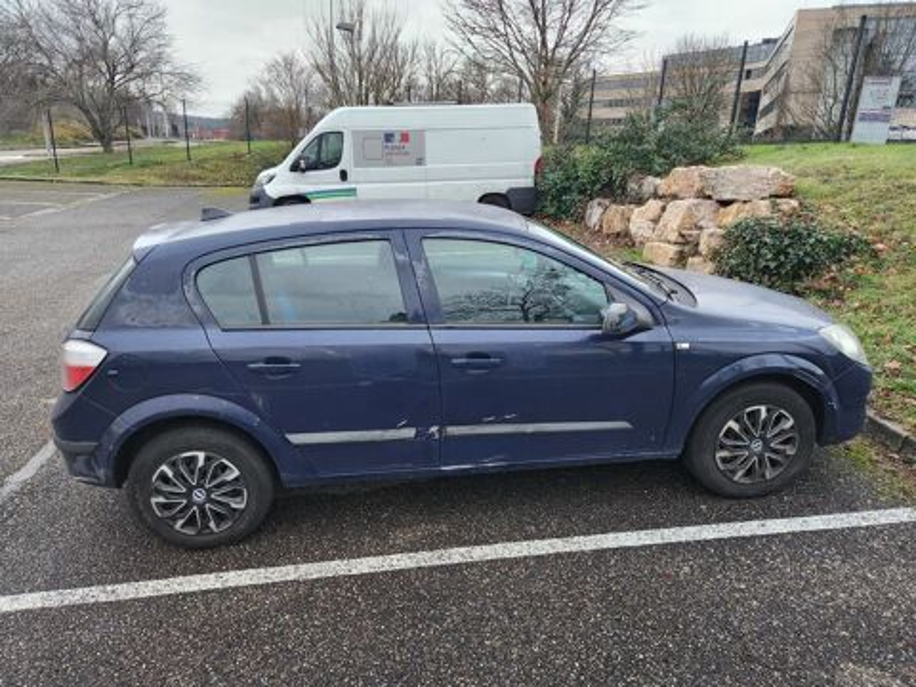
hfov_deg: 73.9
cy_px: 344
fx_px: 609
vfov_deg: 58.9
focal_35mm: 23
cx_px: 458
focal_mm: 5.4
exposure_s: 1/100
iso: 250
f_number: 1.8
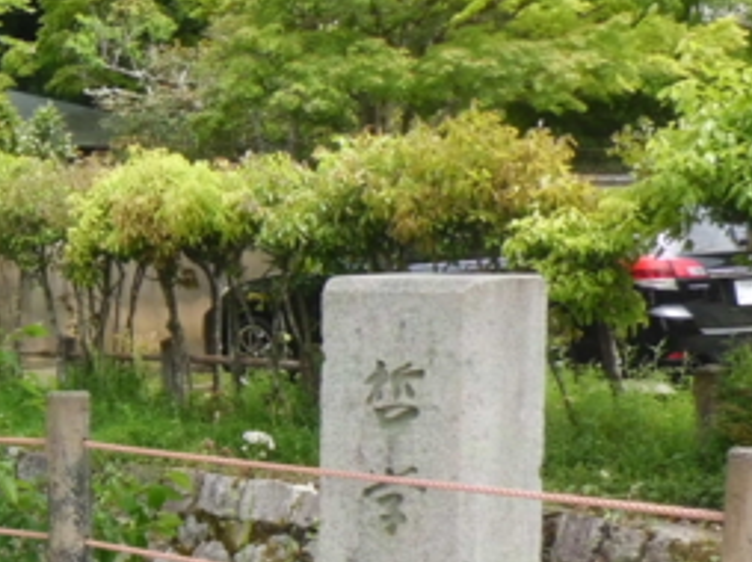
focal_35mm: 82
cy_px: 444
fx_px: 1780
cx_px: -261
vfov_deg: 17.8
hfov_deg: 21.3
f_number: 7.9
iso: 100
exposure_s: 1/80
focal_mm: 4.7
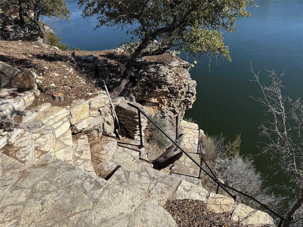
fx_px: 210
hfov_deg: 71.6
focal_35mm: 24
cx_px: 152
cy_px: 114
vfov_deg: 56.8
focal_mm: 6.76
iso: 80
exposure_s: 1/5714
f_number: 1.78
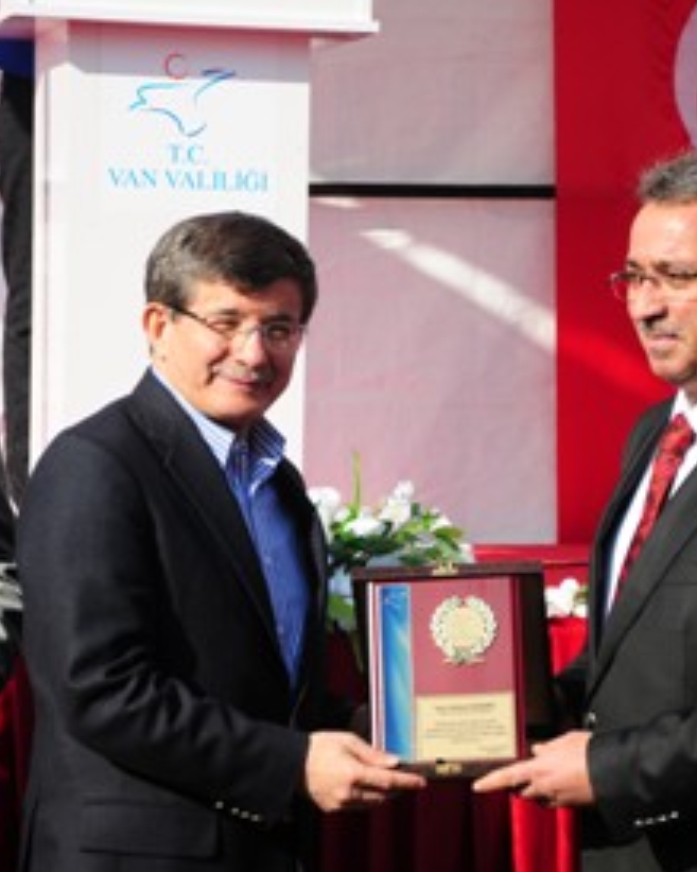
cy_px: 468
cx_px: 385
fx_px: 4457
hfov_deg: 8.9
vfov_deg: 11.2
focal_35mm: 173
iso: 200
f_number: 5.3
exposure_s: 1/640
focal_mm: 75
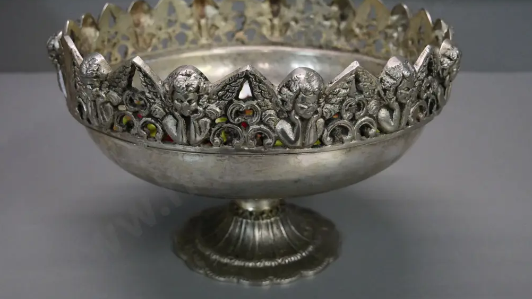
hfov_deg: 42.1
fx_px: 691
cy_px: 122
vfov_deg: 24.4
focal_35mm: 49
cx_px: 267
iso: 3200
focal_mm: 22
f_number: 4.5
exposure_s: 1/200
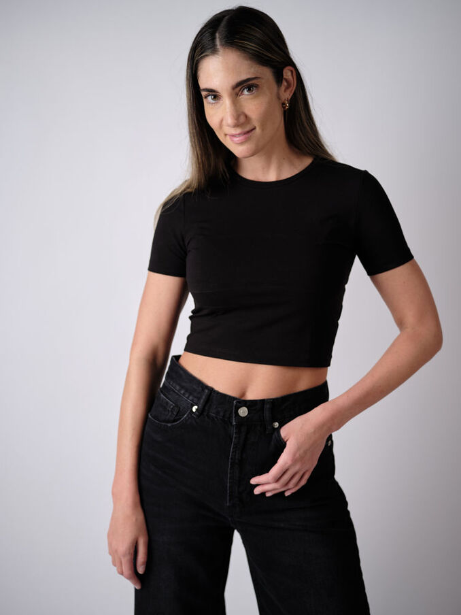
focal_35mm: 50
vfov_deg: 38.2
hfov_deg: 29.1
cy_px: 308
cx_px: 230
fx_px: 888
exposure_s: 1/125
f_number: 3.6
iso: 100
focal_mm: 63
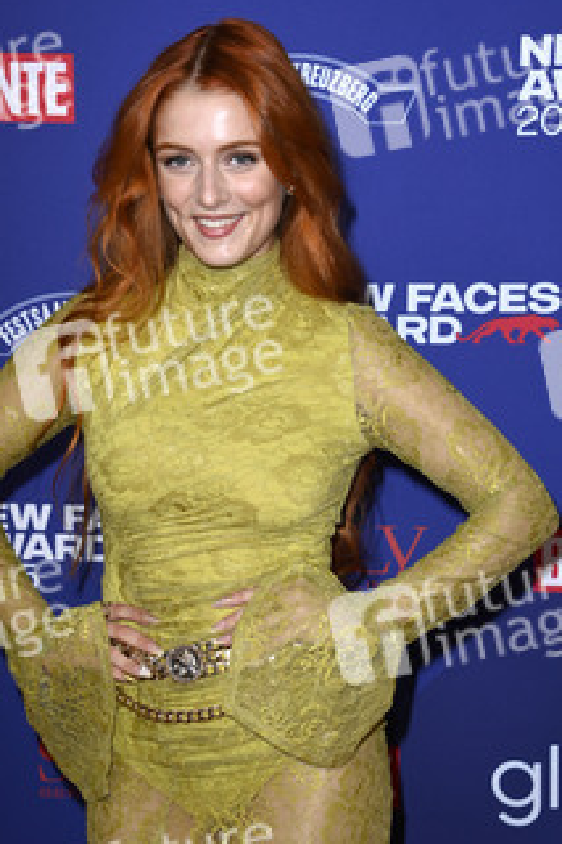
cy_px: 491
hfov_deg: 15.2
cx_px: 224
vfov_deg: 22.6
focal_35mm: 90
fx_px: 2110
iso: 500
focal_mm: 72
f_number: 6.3
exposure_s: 1/250
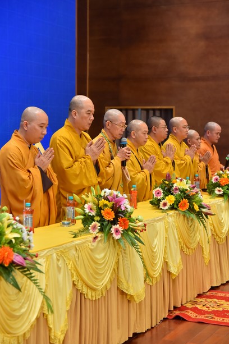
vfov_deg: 23.4
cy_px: 173
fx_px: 831
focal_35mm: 87
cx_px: 113
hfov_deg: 15.7
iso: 1250
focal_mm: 82
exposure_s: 1/125
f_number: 5
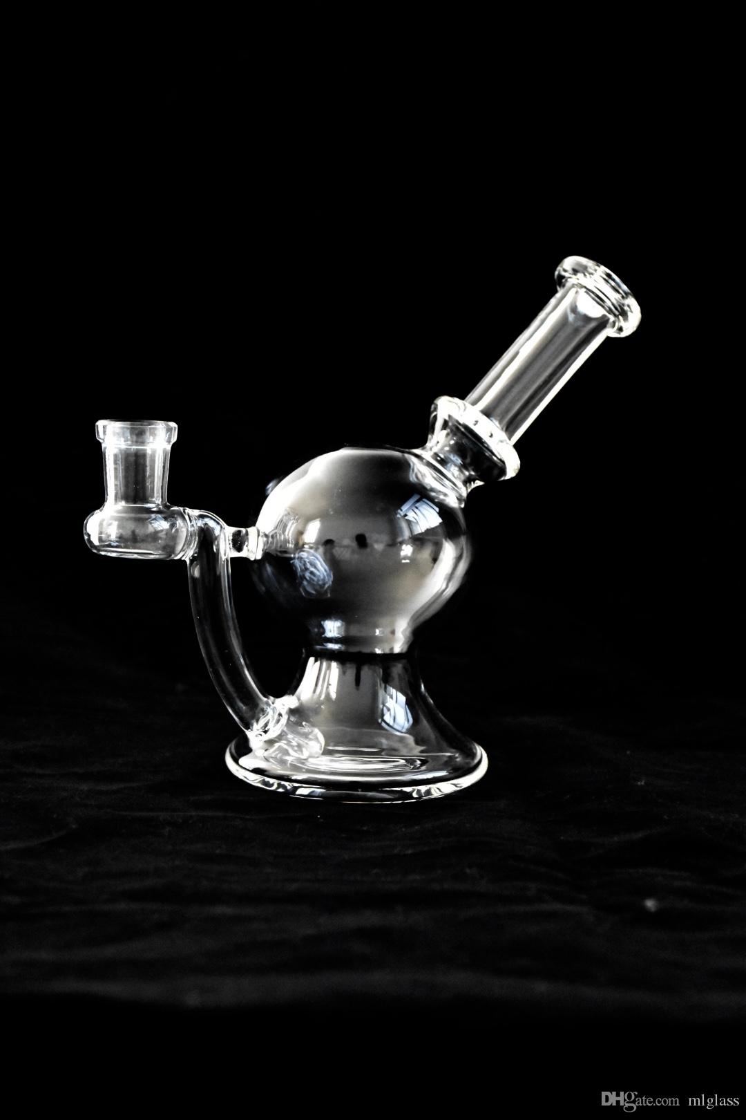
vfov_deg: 29.9
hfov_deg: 20.2
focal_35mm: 68
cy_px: 560
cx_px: 373
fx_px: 2098
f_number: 7.1
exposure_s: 1/200
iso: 20000
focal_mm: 45
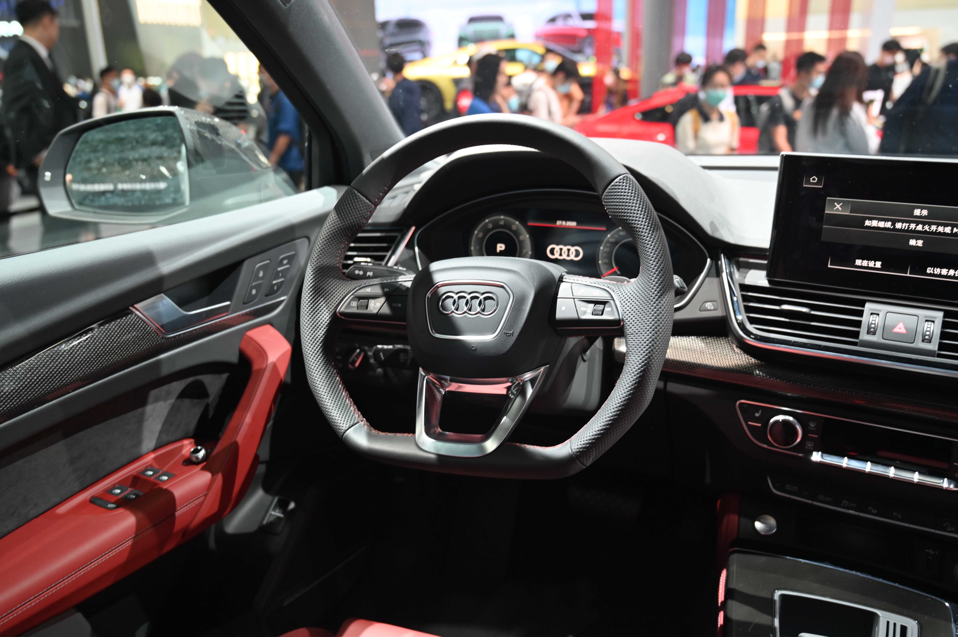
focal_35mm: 30
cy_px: 318
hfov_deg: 62.8
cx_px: 479
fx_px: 784
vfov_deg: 44.2
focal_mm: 29.5
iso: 640
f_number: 4
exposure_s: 1/50
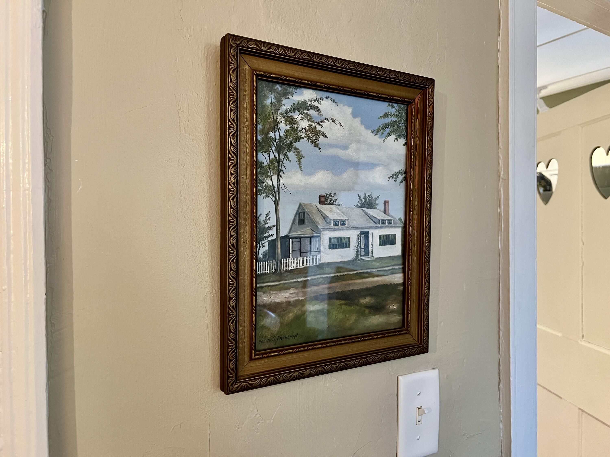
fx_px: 458
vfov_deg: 53.1
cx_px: 305
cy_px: 228
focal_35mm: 26
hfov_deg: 67.3
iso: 320
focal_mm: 5.7
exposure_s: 1/60
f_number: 1.5
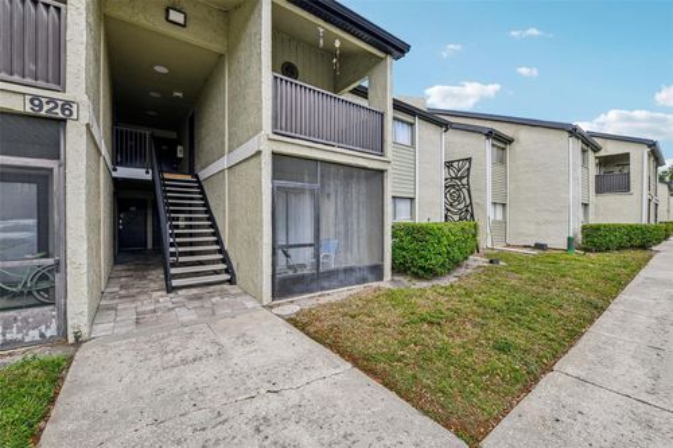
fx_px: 262
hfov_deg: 104.3
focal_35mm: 14
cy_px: 224
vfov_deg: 81.2
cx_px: 336
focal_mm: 14
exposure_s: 1/250
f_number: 8
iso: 400
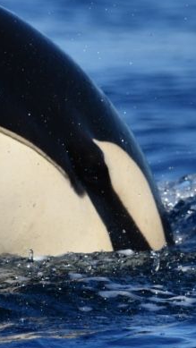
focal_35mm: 1291
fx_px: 11920
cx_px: -17
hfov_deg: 0.9
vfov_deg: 1.7
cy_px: 133
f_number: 6.3
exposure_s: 1/8000
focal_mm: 600
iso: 900
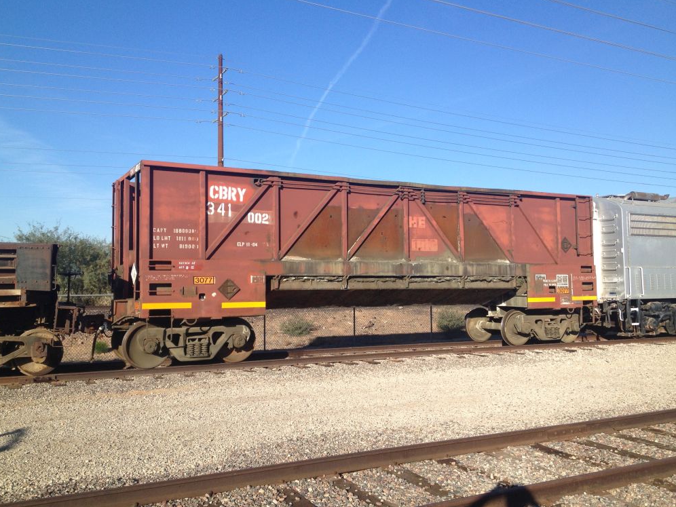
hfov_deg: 51.3
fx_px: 703
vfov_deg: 39.7
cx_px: 329
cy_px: 247
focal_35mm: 36
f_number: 2.4
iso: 50
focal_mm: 4.28
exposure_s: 1/1453
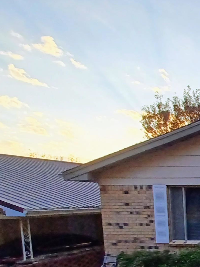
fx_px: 262
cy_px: 205
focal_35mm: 34
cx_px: 315
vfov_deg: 51.3
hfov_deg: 26.5
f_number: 2.2
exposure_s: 1/506
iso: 40
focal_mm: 1.42
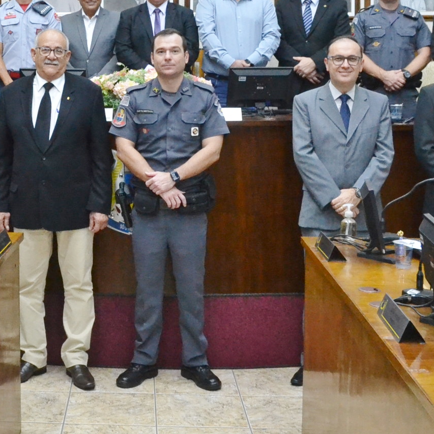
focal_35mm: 62
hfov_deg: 27.0
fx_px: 879
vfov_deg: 27.1
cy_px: 82
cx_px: 69
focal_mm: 18
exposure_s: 1/125
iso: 3200
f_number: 5.6
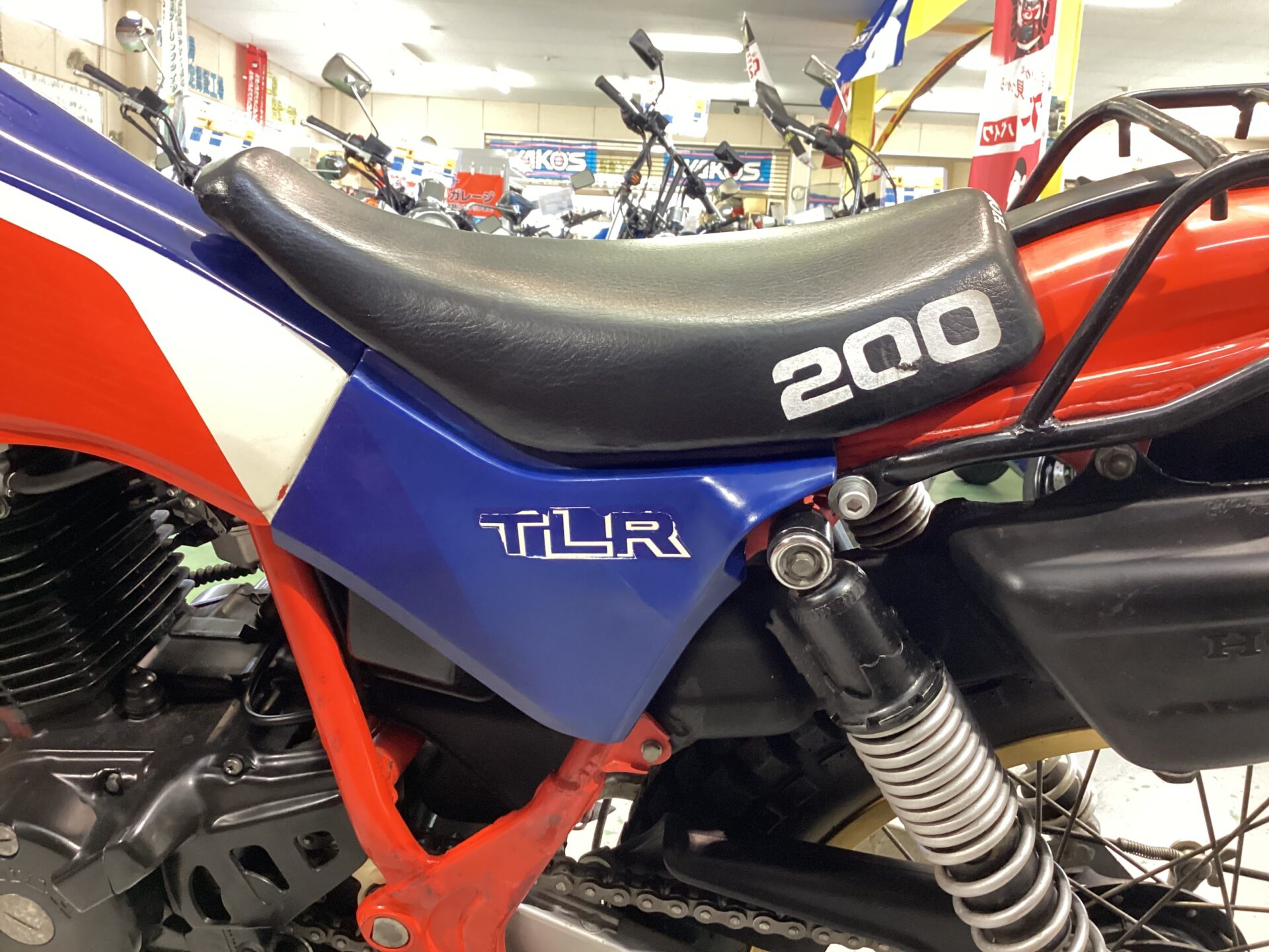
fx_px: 1136
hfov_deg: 58.4
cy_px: 476
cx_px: 634
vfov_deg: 45.4
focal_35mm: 31
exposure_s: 1/40
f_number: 2.4
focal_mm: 3.3
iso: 400
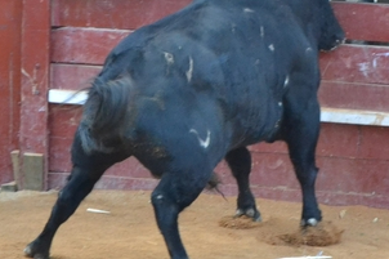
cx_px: 278
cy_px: -19
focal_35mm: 337
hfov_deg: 6.1
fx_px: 3643
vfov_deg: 4.1
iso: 3200
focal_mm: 85
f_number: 5.6
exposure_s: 1/320
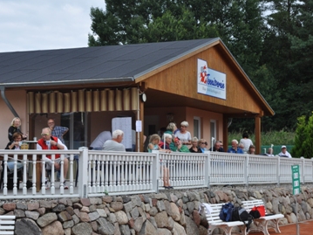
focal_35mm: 90
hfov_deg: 21.8
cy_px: 128
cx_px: 155
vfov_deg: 16.4
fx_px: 814
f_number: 10
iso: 200
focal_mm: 50
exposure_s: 1/400
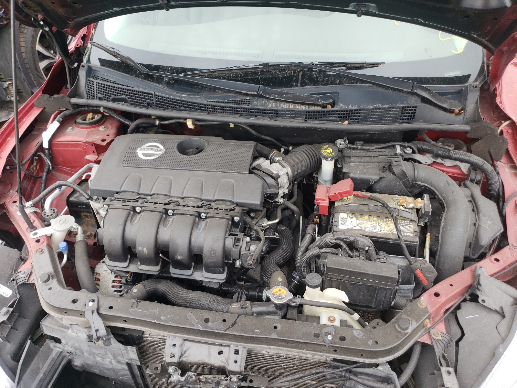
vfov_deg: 53.1
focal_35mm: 26
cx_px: 258
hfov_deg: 67.3
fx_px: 388
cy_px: 194
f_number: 1.5
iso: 50
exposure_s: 1/357
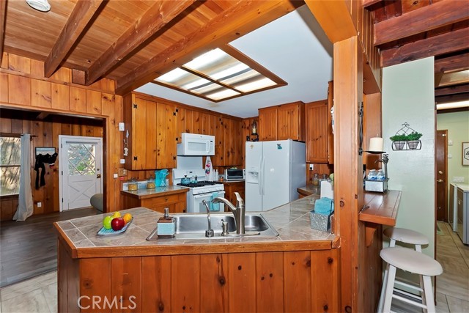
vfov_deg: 77.4
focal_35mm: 15
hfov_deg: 100.4
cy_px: 156
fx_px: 195
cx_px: 234
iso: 400
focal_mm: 10
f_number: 8
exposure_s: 1/30
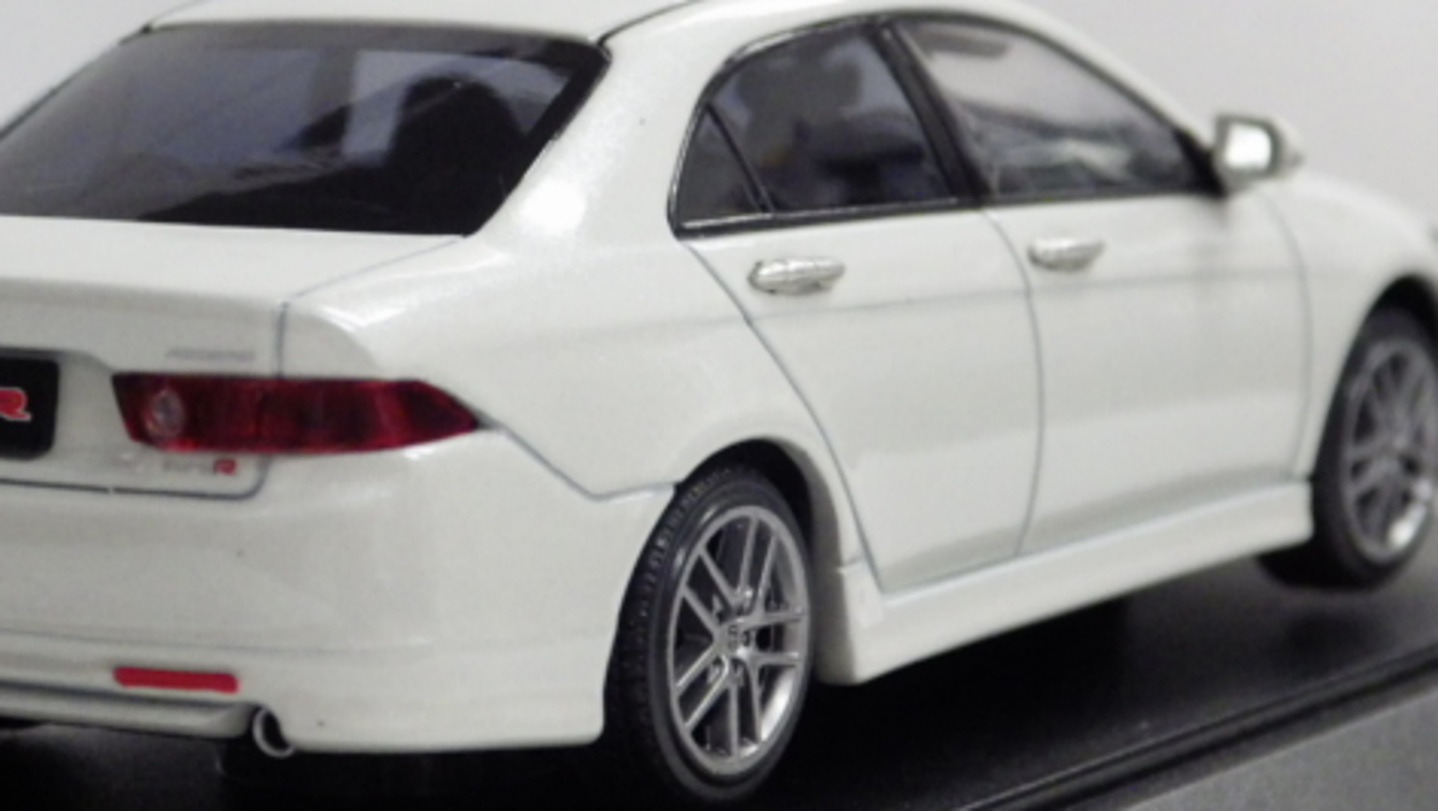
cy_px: 393
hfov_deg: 14.1
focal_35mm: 152
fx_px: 5798
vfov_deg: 8.0
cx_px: 558
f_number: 4.6
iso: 800
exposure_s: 1/45
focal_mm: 18.4
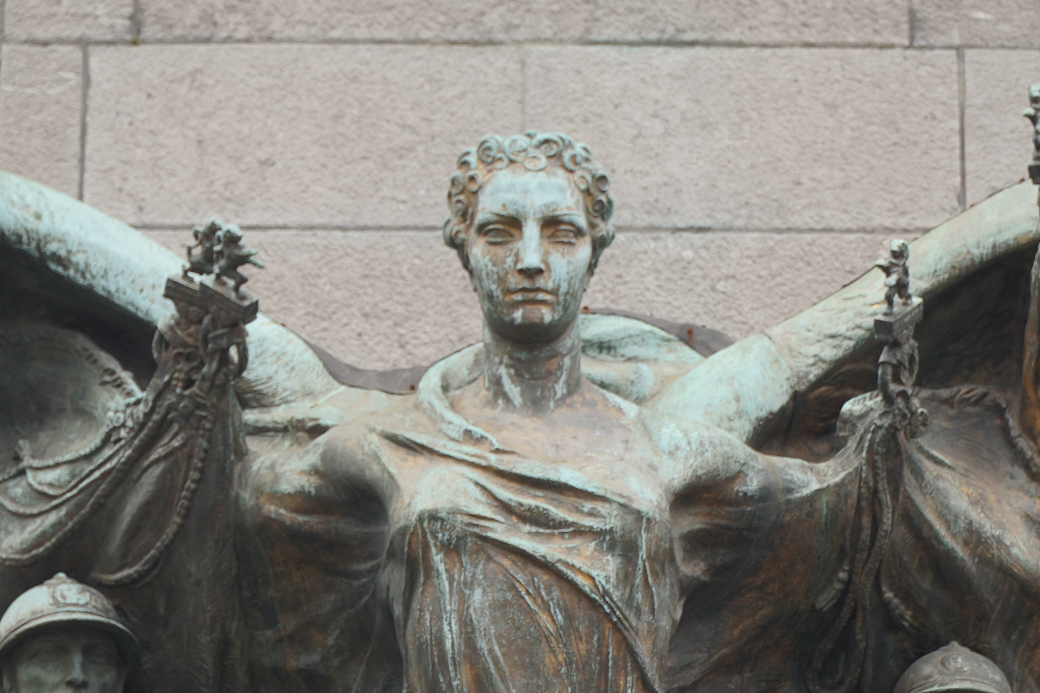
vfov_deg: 5.3
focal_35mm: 260
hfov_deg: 7.9
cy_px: 566
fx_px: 7508
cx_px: 584
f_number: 4
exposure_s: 1/160
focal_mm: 91
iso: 125
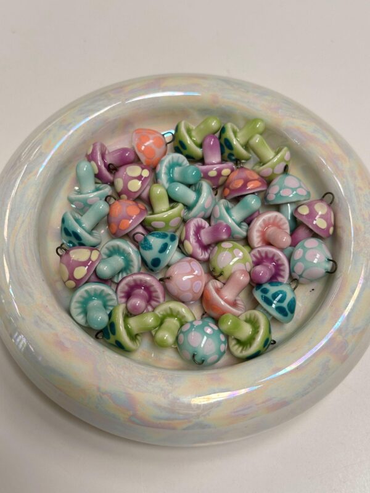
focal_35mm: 48
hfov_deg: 30.3
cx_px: 185
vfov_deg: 39.7
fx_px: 684
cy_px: 246
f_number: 1.78
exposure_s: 1/195
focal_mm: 6.86
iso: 50
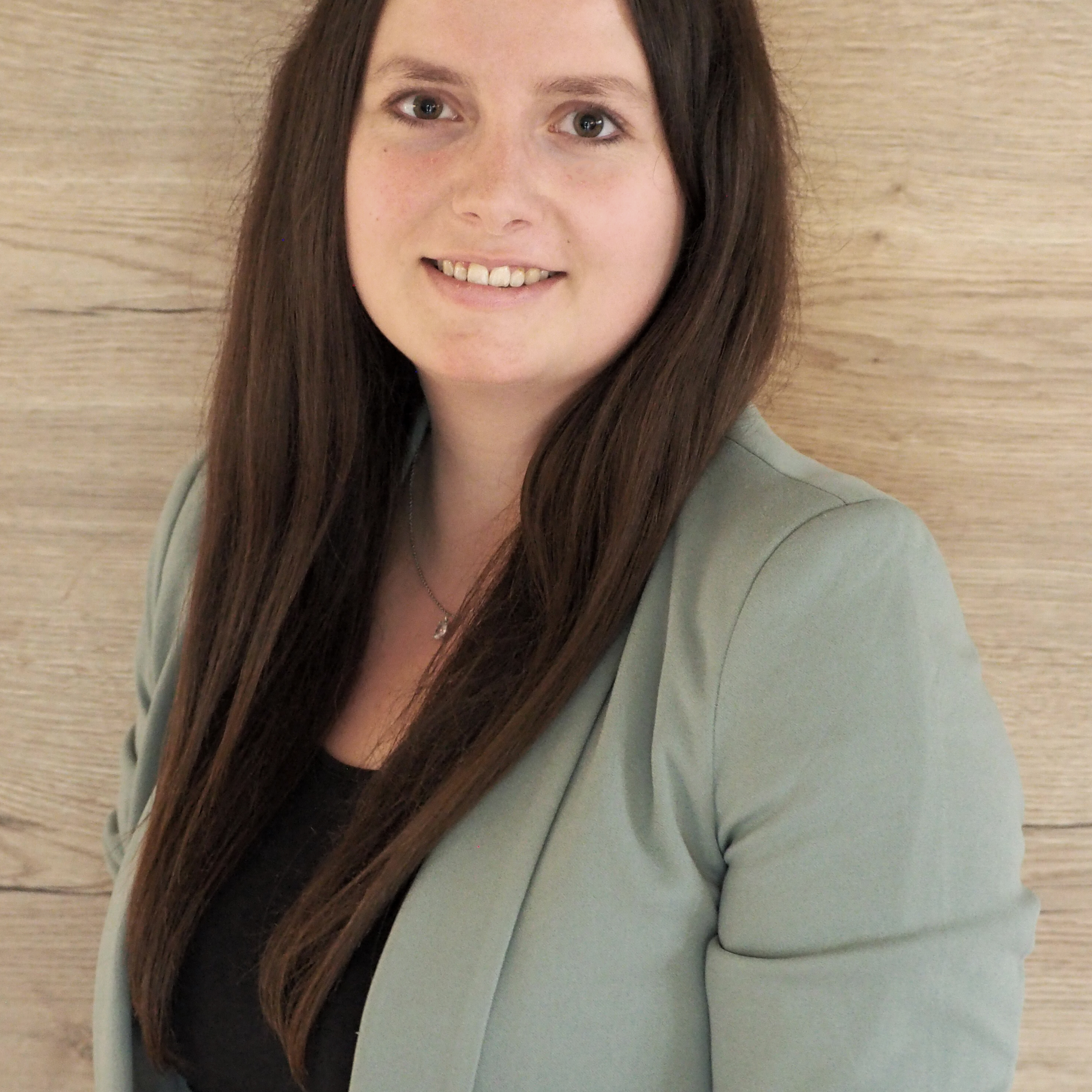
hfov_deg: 14.1
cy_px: 562
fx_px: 4426
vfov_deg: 14.1
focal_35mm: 124
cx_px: 519
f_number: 4.1
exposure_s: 1/15
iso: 2500
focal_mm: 45
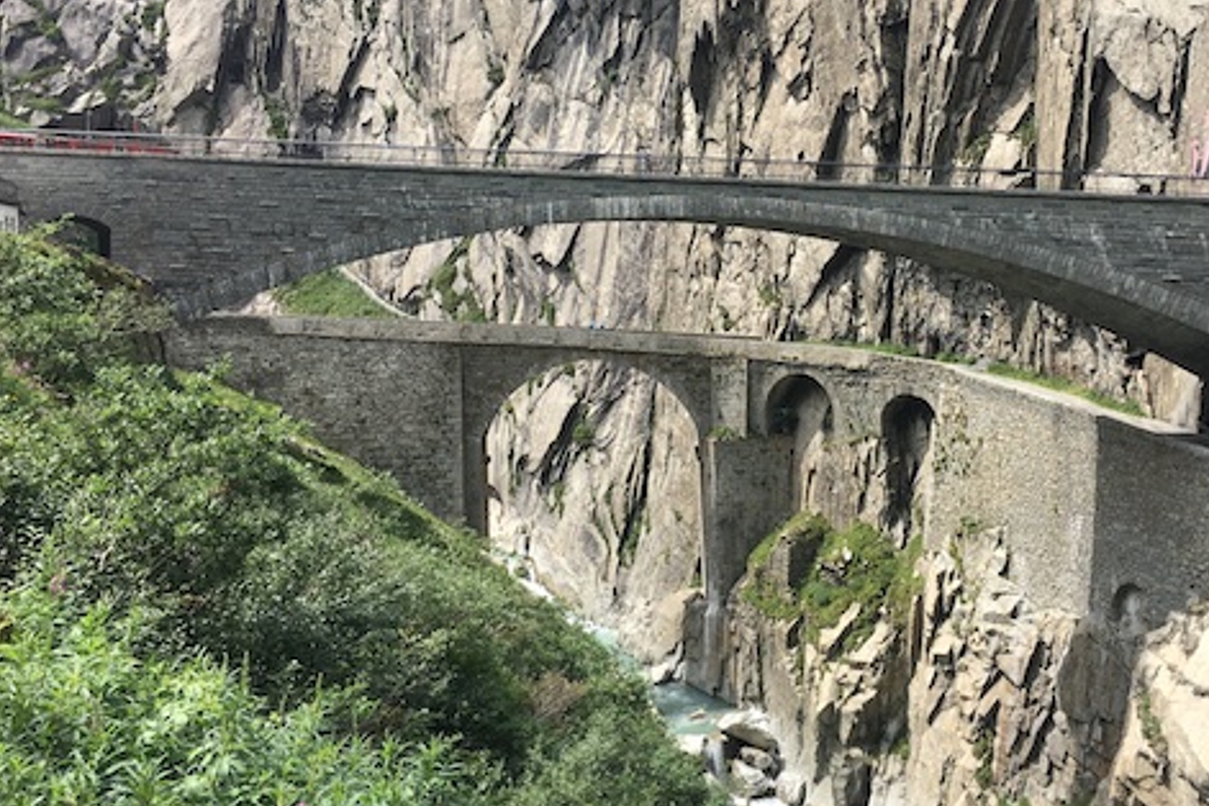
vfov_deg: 32.3
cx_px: 780
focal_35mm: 41
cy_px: 246
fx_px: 1377
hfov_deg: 46.8
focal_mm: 4.15
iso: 25
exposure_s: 1/769
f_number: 2.2
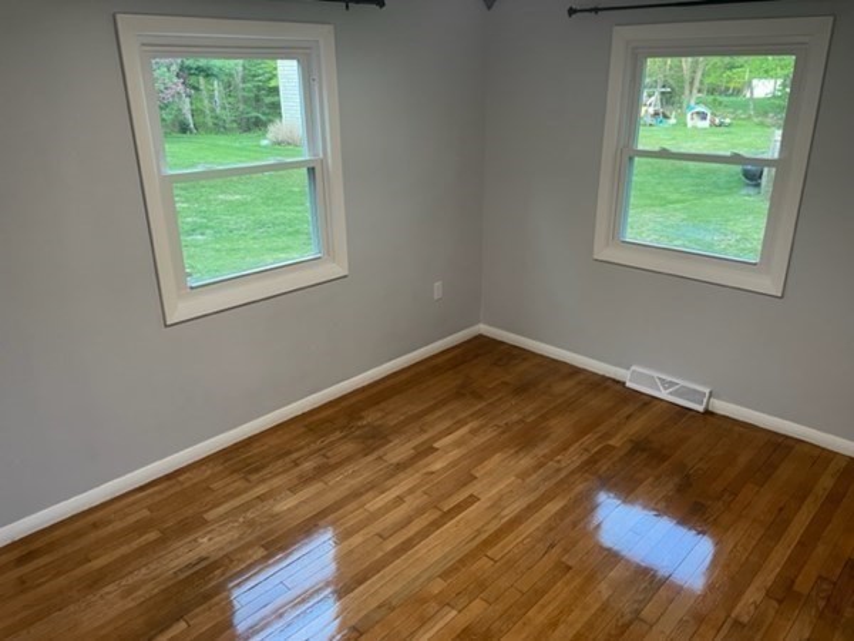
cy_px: 320
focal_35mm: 26
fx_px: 641
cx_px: 427
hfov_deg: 67.3
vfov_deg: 53.1
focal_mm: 4.2
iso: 100
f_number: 1.6
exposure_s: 1/60
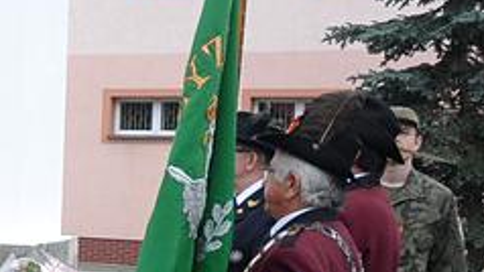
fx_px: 1296
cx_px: -344
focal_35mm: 101
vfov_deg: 11.8
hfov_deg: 17.7
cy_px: 293
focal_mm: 18
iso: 800
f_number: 9
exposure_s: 1/320
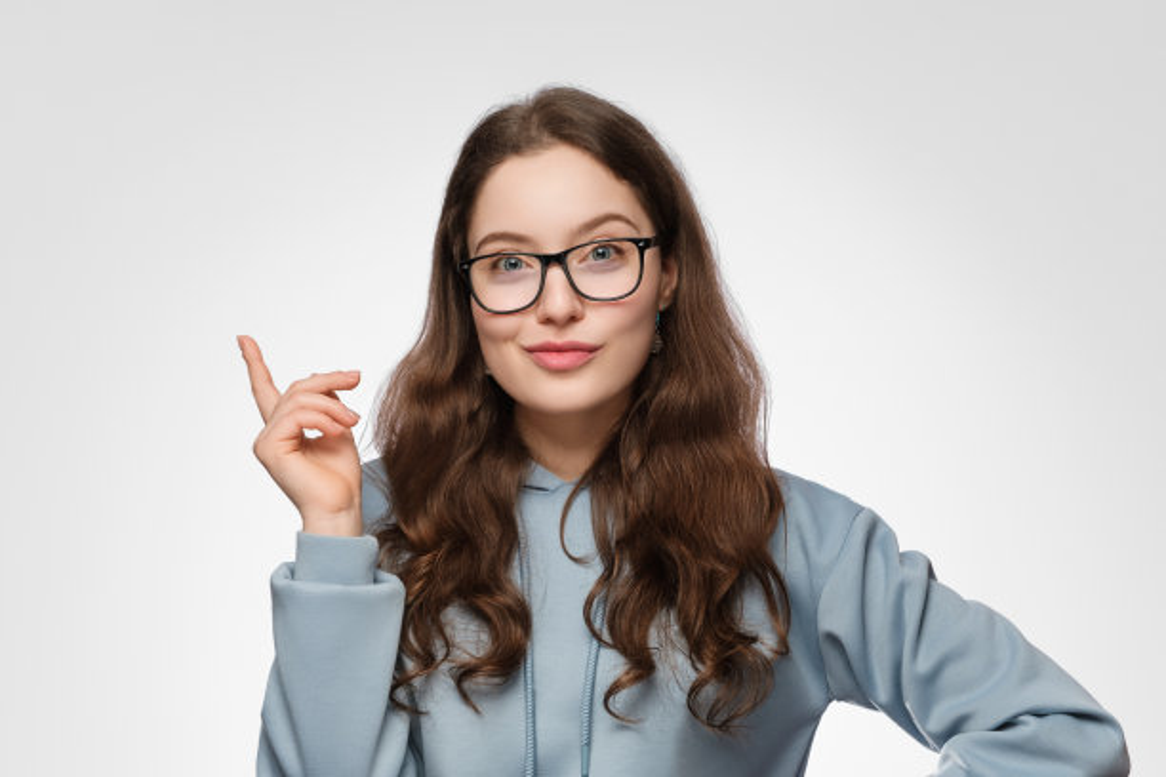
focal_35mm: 59
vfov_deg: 23.0
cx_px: 583
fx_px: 1911
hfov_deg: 33.9
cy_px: 388
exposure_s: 1/180
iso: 160
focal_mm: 39
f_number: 5.6
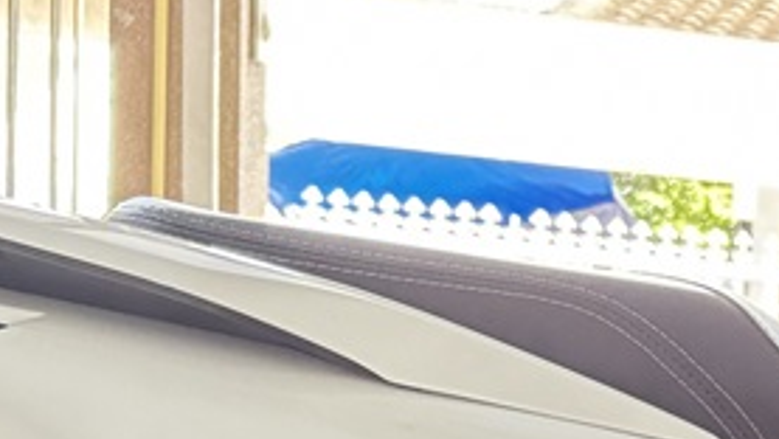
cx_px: 1316
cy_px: 968
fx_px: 2707
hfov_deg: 14.7
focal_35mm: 131
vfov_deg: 8.6
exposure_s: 1/60
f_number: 1.6
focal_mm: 5.96
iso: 400
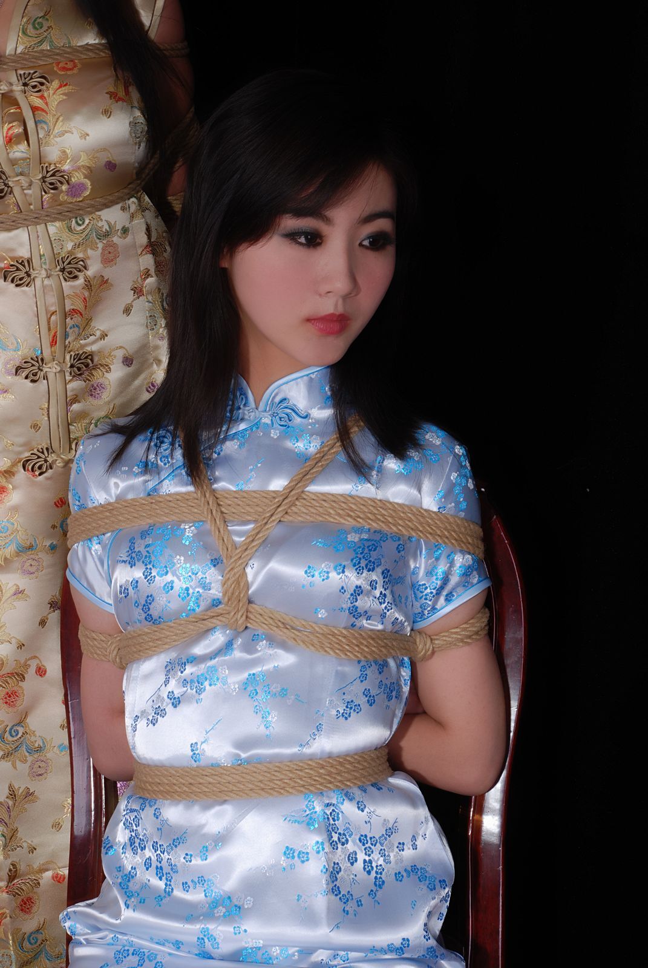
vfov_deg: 21.9
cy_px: 484
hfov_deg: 14.7
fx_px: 2504
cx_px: 324
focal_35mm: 93
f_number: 10
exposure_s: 1/8
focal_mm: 62
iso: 100
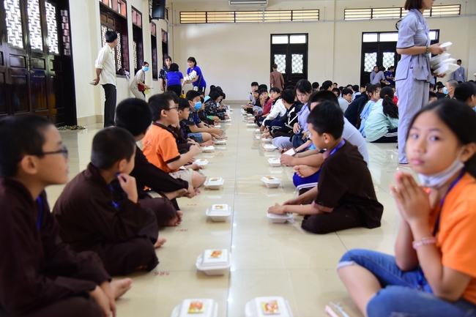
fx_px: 529
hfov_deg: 48.5
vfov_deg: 33.4
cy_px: 158
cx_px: 238
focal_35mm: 40
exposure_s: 1/80
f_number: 4
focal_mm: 40
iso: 2000
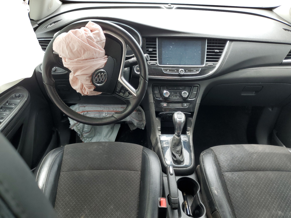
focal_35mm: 26
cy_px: 109
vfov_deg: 53.1
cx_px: 146
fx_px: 219
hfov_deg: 67.3
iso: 50
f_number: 1.5
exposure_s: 1/185
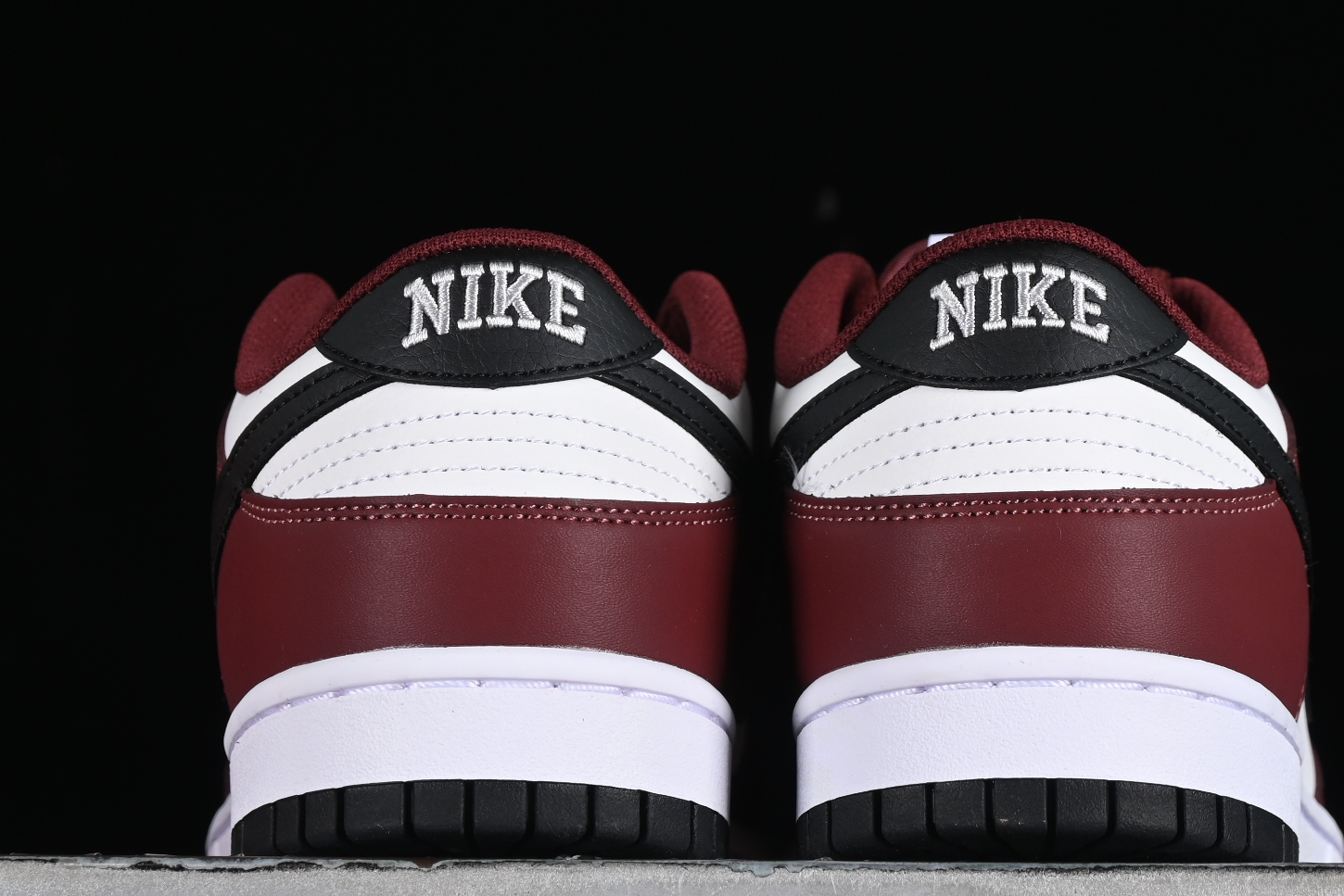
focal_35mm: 144
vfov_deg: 9.5
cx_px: 765
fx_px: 5376
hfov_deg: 14.2
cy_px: 334
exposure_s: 1/60
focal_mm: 50
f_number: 7.1
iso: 160
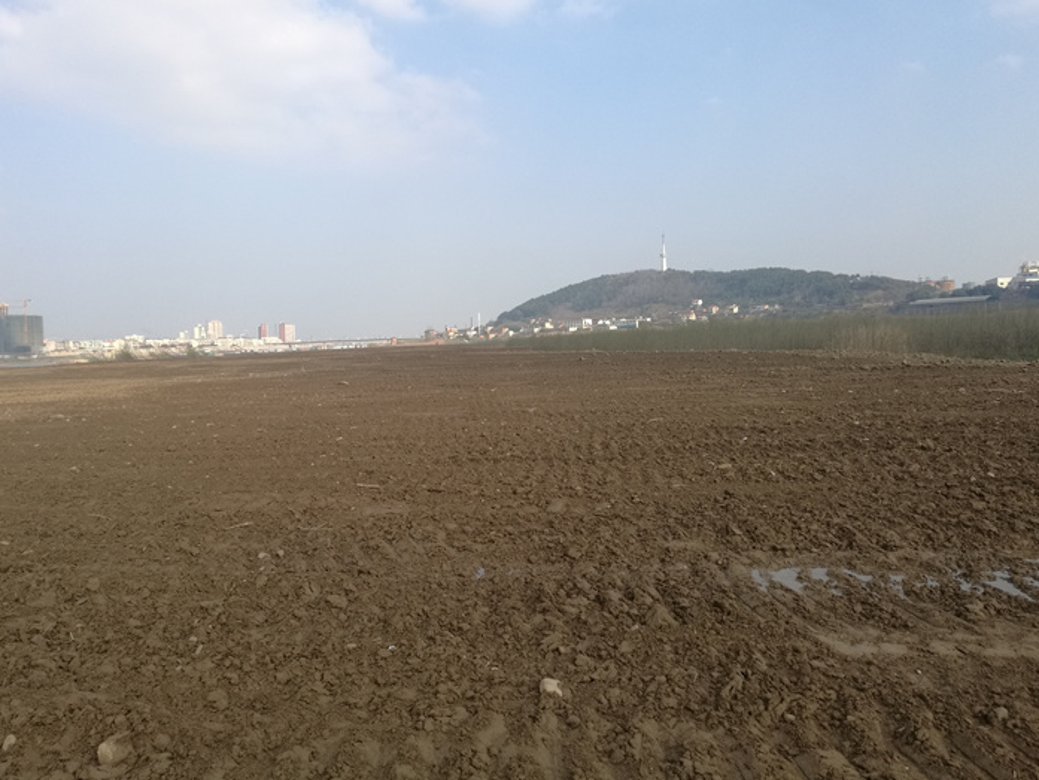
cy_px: 337
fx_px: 931
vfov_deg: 45.3
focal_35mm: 31
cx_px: 464
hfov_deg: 58.2
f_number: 2
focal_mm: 4.04
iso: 50
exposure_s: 1/601
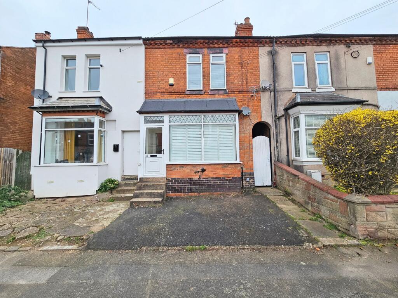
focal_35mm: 13
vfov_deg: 89.9
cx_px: 199
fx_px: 149
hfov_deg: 106.2
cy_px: 149
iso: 64
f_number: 2.2
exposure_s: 1/299
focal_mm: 2.2
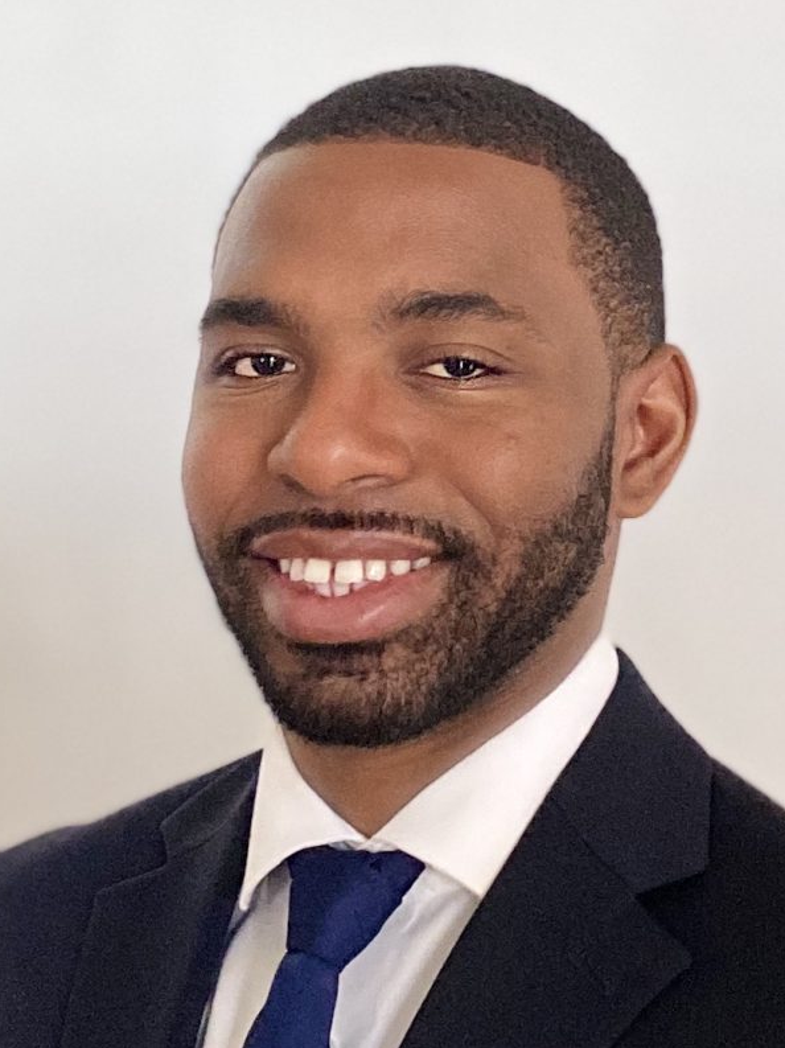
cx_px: 408
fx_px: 847
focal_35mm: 28
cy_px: 560
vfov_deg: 63.4
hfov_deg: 49.7
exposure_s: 1/60
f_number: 1.8
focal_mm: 4.25
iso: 400
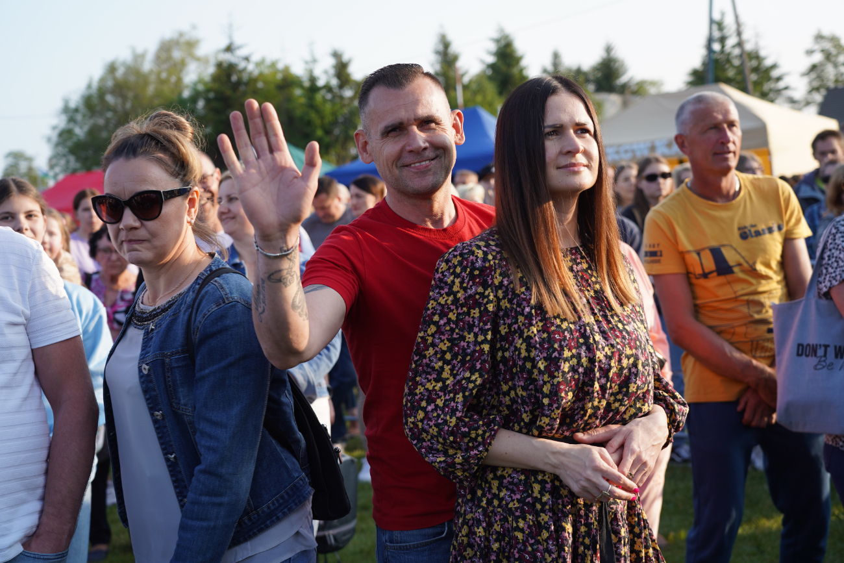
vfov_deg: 25.1
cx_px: 422
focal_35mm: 54
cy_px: 282
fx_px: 1266
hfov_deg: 36.9
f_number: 4.5
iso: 100
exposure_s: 1/200
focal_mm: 54
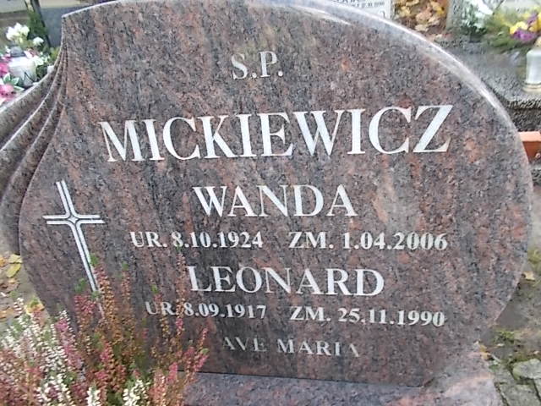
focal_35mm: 26
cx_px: 270
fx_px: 406
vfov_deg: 53.1
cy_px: 203
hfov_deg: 67.3
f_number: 3.2
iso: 80
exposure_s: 1/30
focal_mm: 4.6
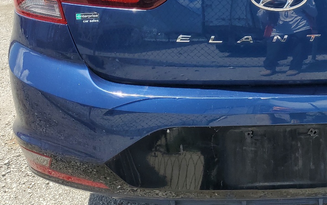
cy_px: 15
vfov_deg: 22.5
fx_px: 499
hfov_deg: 34.6
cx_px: 283
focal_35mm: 56
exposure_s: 1/2500
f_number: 1.5
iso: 50
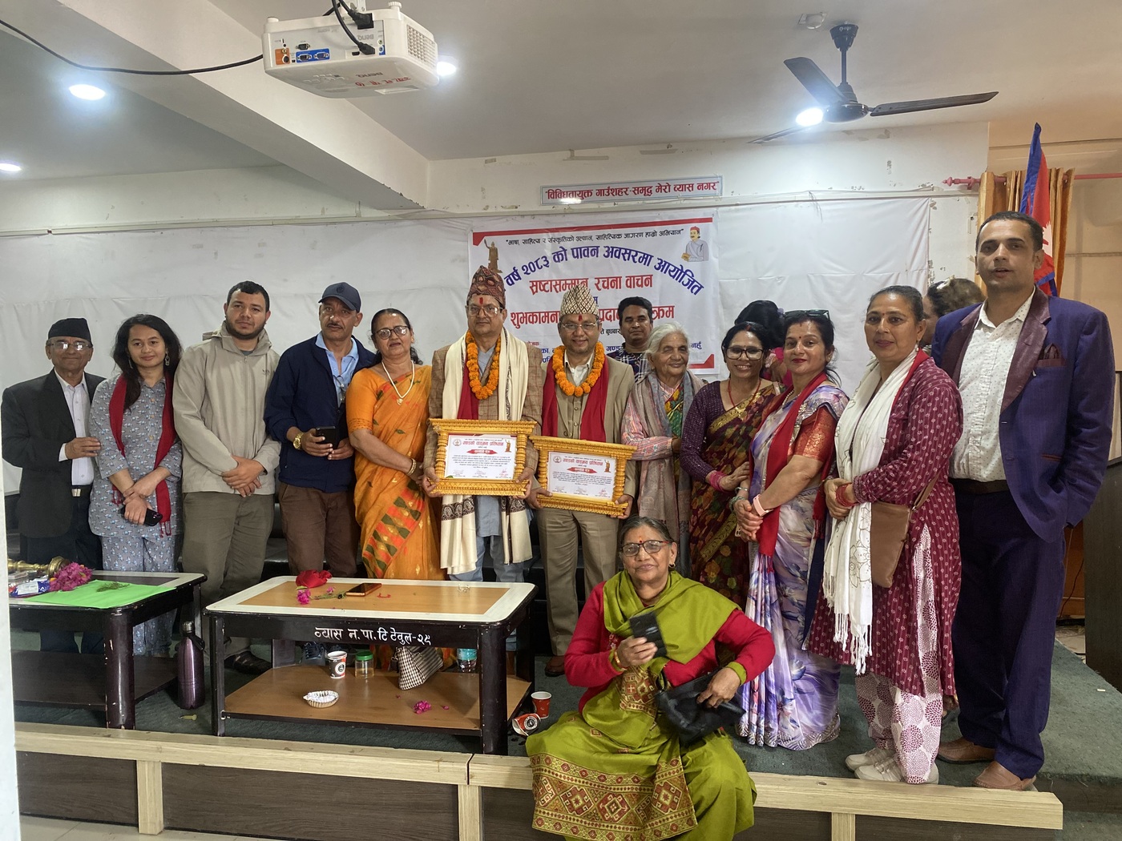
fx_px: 843
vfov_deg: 53.1
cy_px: 420
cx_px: 561
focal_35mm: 26
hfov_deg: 67.3
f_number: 1.8
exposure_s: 1/50
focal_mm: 4.25
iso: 250
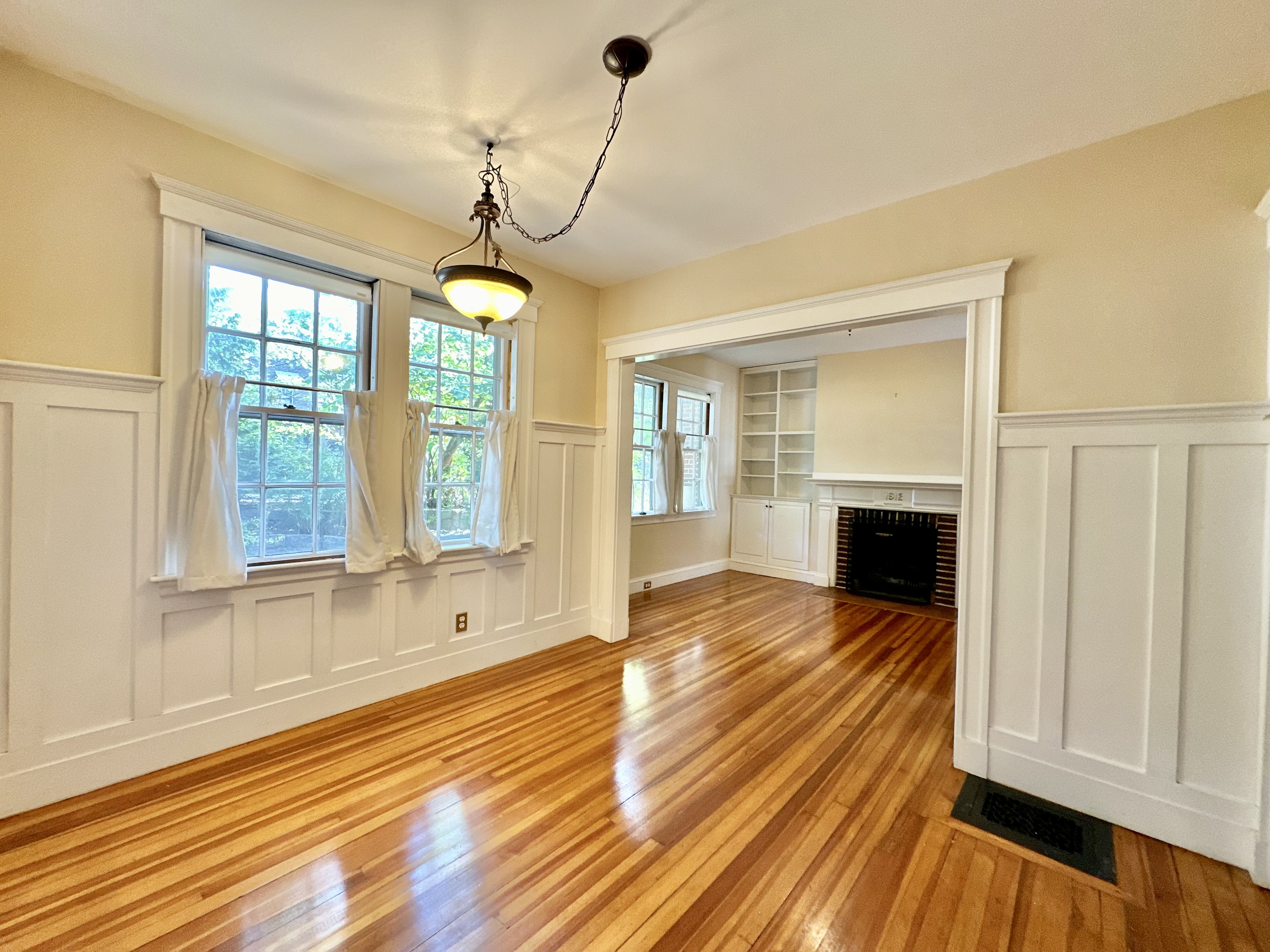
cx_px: 635
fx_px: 514
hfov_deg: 102.1
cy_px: 476
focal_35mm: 14
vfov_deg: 85.7
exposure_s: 1/60
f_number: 2.2
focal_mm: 2.22
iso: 160
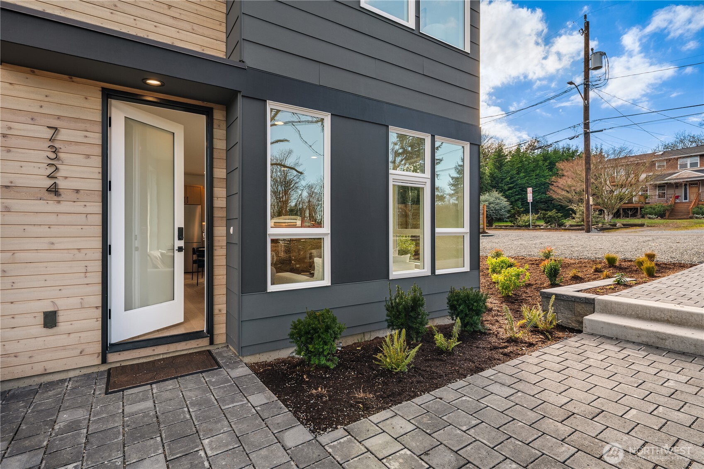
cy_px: 234
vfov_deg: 70.4
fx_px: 332
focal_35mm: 17
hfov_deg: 93.3
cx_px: 352
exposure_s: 1/60
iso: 200
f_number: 8
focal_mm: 17
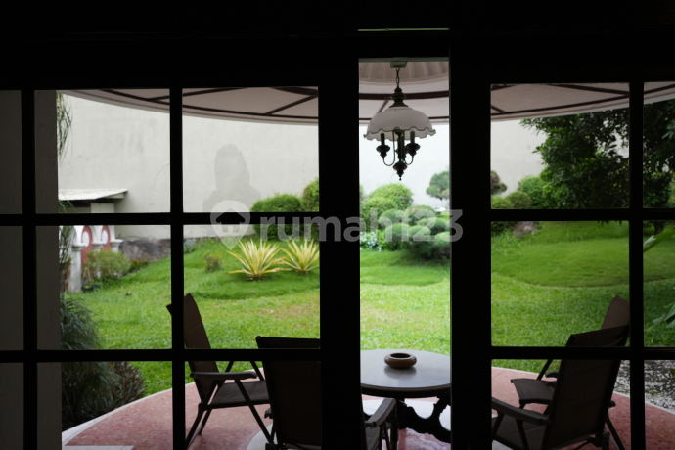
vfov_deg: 37.9
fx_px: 656
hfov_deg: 54.4
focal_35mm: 35
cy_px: 225
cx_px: 338
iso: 640
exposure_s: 1/160
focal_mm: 35
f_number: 6.3
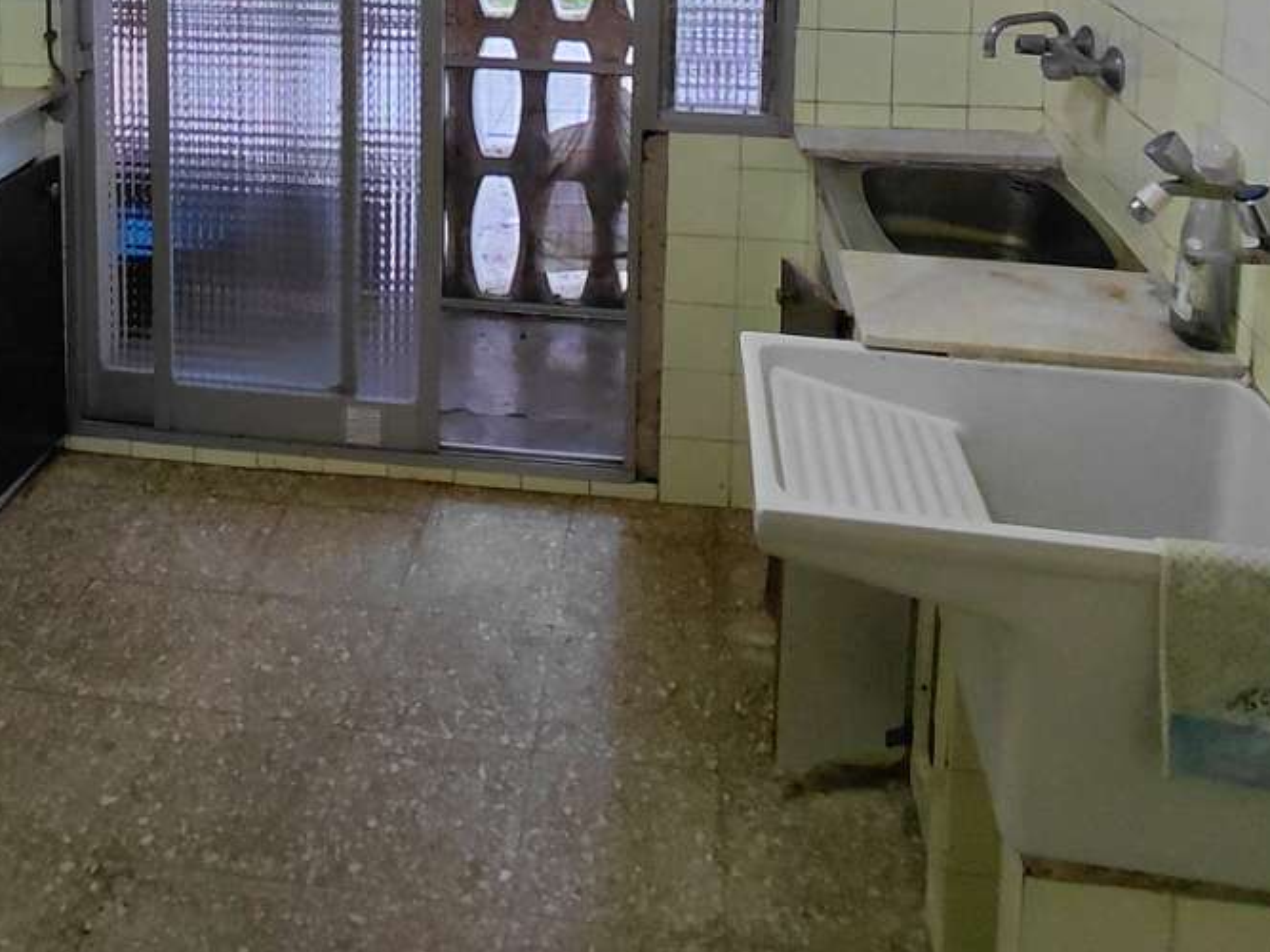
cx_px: 501
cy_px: -109
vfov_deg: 34.1
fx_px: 1321
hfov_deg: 51.0
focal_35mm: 36
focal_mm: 1.64
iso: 250
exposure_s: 1/50
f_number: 2.2
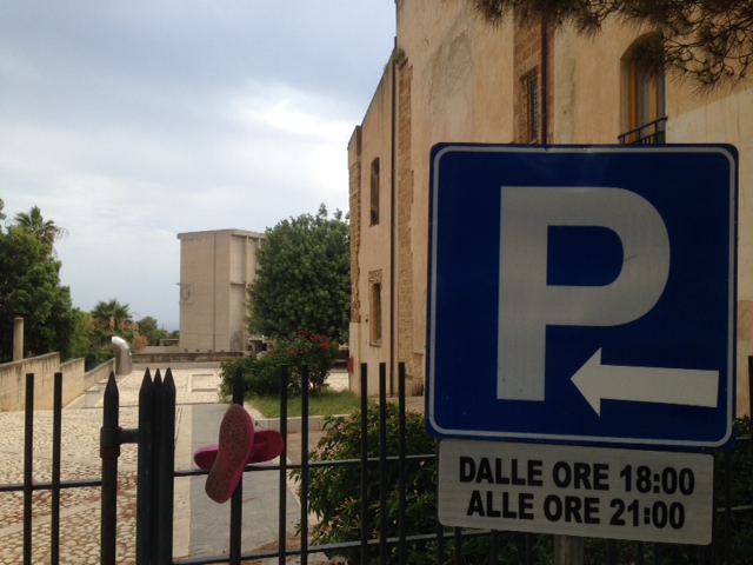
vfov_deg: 42.9
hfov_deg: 55.4
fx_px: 718
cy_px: 282
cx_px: 376
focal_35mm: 33
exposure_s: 1/1261
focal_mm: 4.12
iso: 50
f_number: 2.4
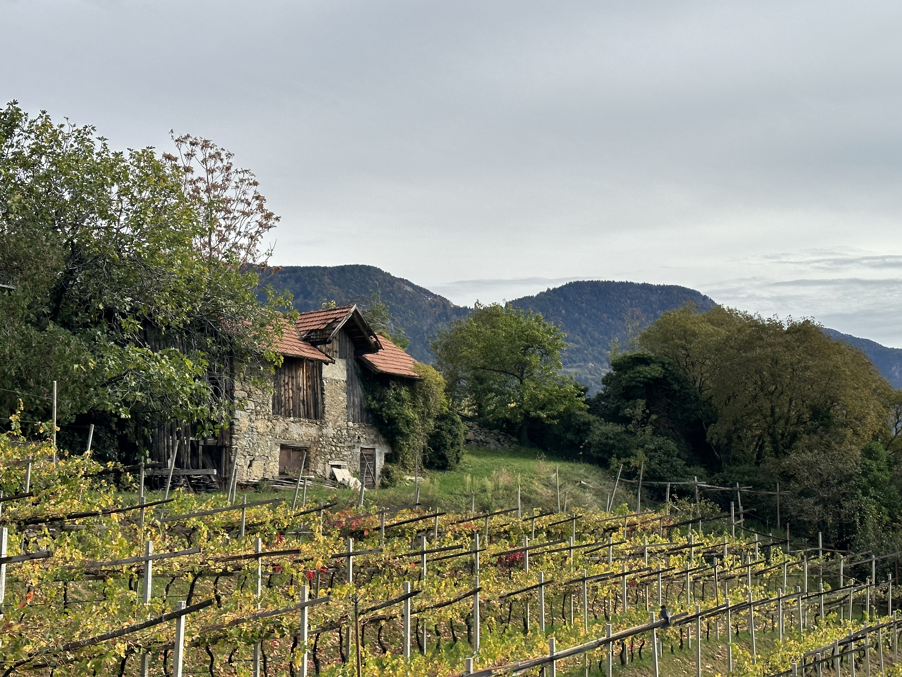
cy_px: 338
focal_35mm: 48
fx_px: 1251
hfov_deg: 39.7
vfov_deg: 30.3
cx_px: 451
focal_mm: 6.86
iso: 64
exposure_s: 1/3731
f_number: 1.78
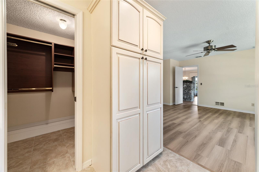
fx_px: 101
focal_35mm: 14
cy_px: 86
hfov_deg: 104.3
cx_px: 130
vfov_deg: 81.2
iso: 320
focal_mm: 14
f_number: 7.1
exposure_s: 1/2
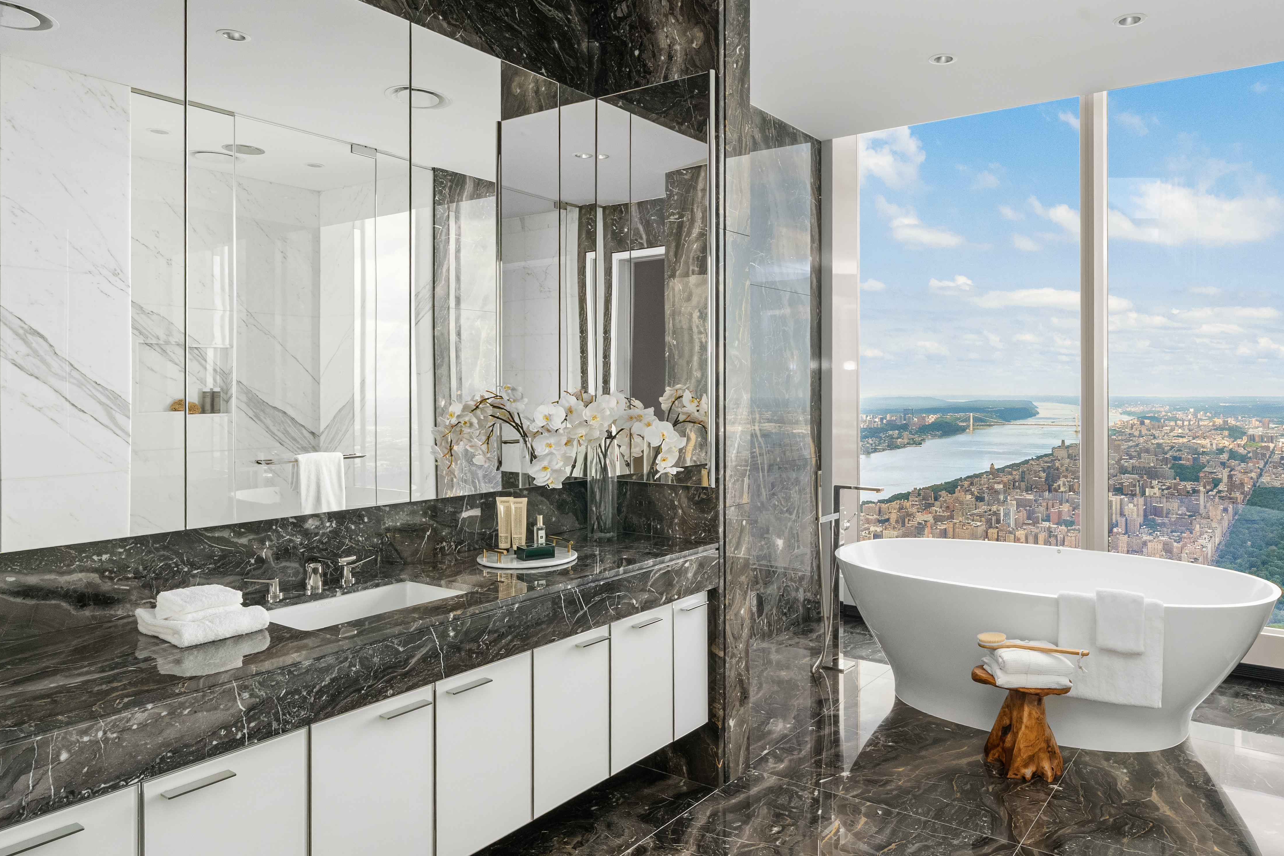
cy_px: 412
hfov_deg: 75.2
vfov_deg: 55.1
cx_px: 777
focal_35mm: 23
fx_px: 820
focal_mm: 17
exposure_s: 1/10
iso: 1250
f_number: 13
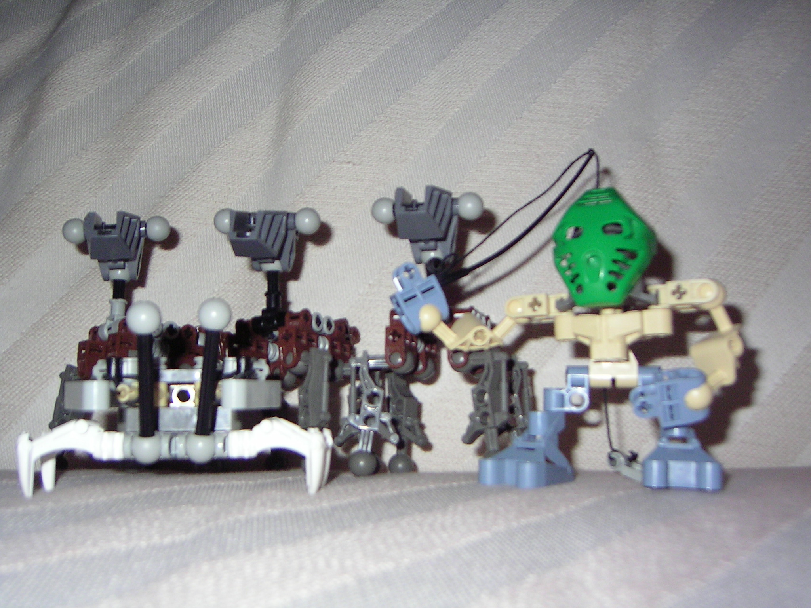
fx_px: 843
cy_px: 304
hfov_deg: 51.4
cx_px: 406
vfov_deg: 39.7
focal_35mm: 36
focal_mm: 5.6
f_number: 2.8
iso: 100
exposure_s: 1/30
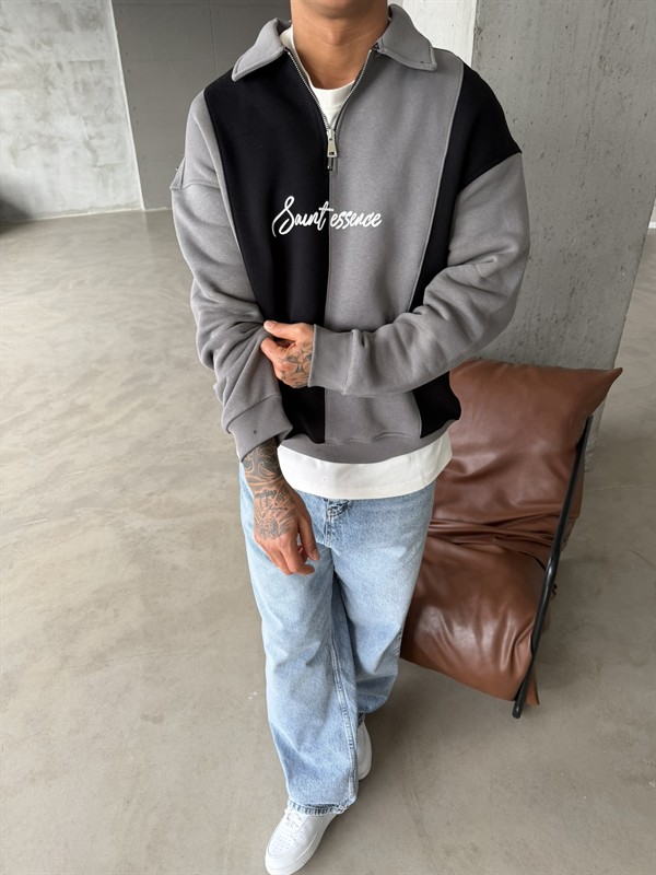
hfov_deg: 56.8
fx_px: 606
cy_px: 438
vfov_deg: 71.6
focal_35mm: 24
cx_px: 328
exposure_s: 1/121
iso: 125
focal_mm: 6.76
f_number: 1.78
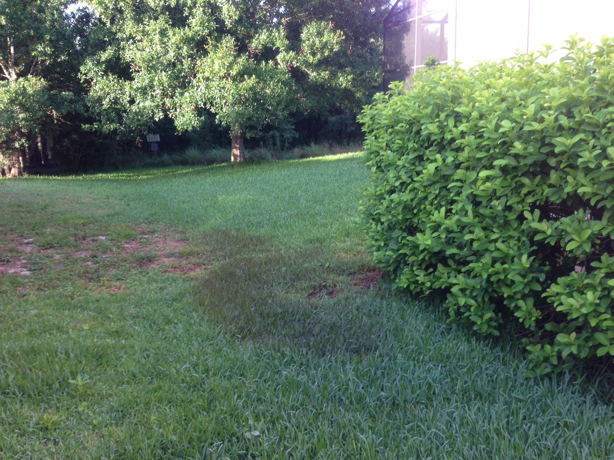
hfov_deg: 55.4
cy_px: 230
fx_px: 585
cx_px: 307
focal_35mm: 33
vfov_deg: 42.9
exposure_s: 1/60
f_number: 2.4
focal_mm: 4.13
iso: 50
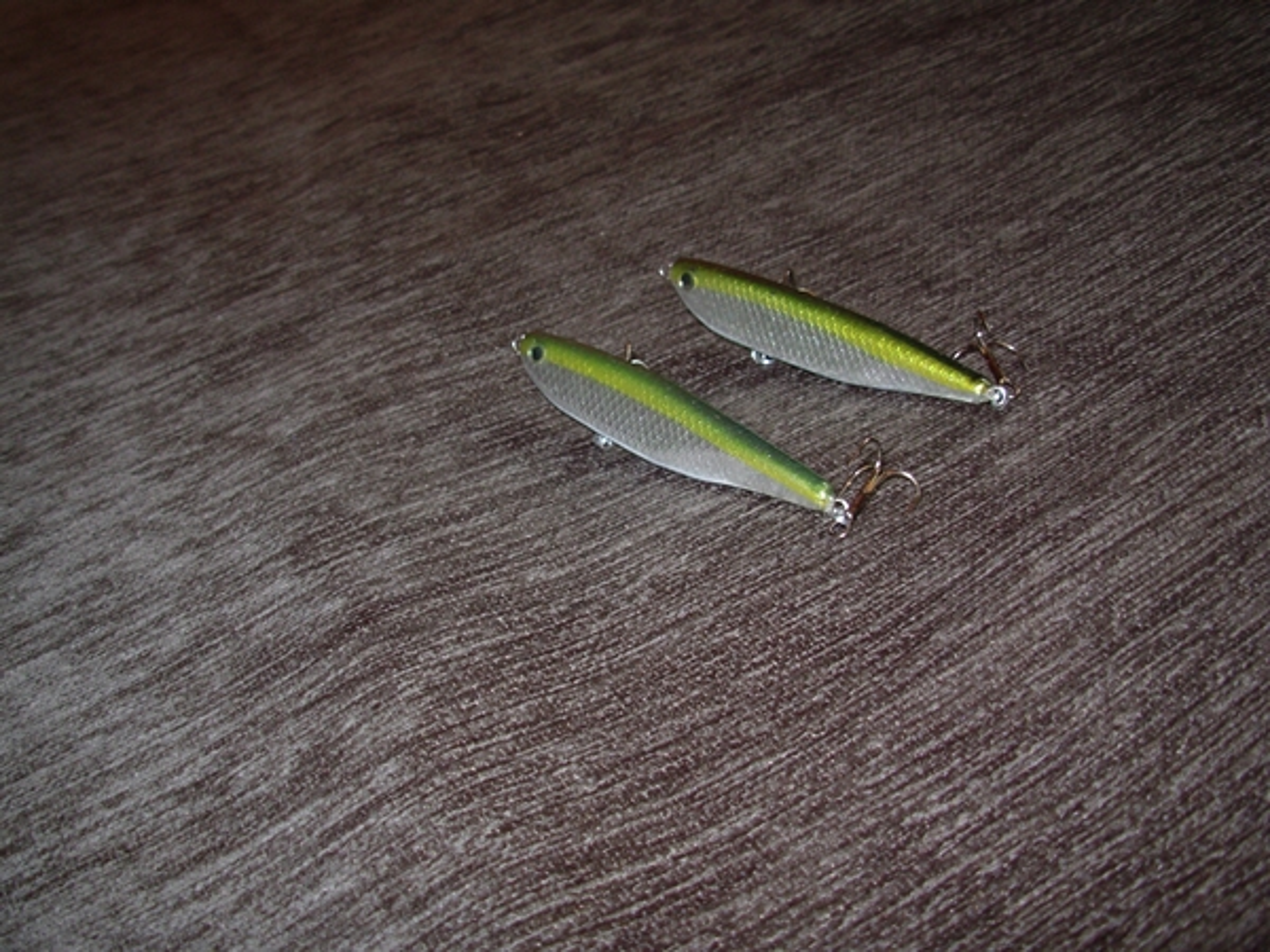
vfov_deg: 37.7
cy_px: 476
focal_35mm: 38
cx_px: 635
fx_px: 1394
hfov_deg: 49.0
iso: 50
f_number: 2.9
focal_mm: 6.3
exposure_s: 1/32
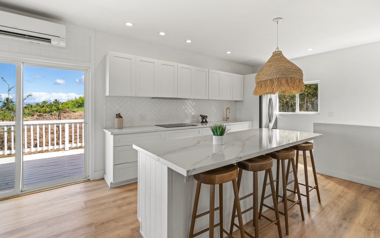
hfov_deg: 94.3
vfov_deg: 67.9
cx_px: 198
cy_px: 108
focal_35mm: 17
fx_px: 176
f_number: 8
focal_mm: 16
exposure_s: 1/8
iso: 100
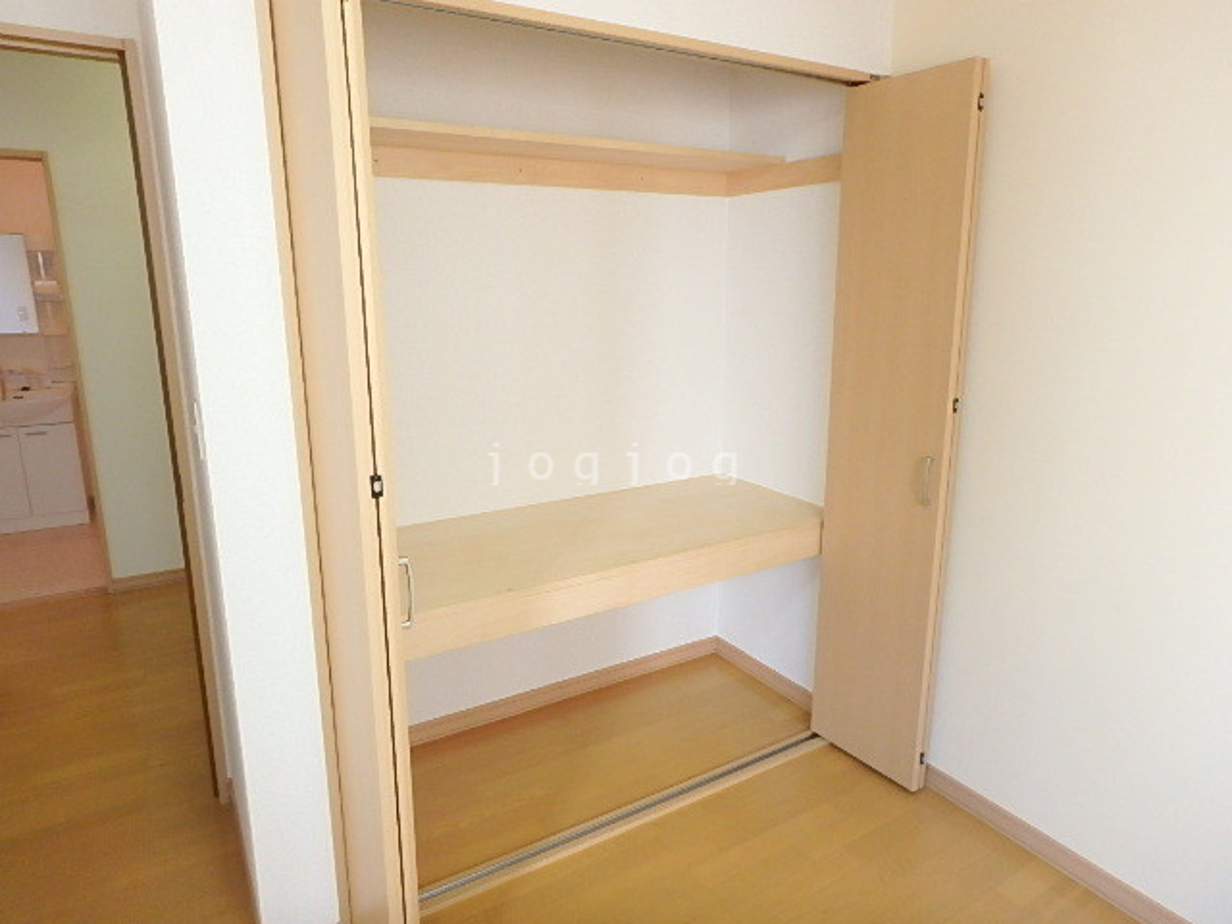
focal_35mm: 21
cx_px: 616
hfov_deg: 79.0
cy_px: 462
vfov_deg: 63.4
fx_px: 747
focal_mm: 3.7
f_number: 3.5
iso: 320
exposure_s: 1/30
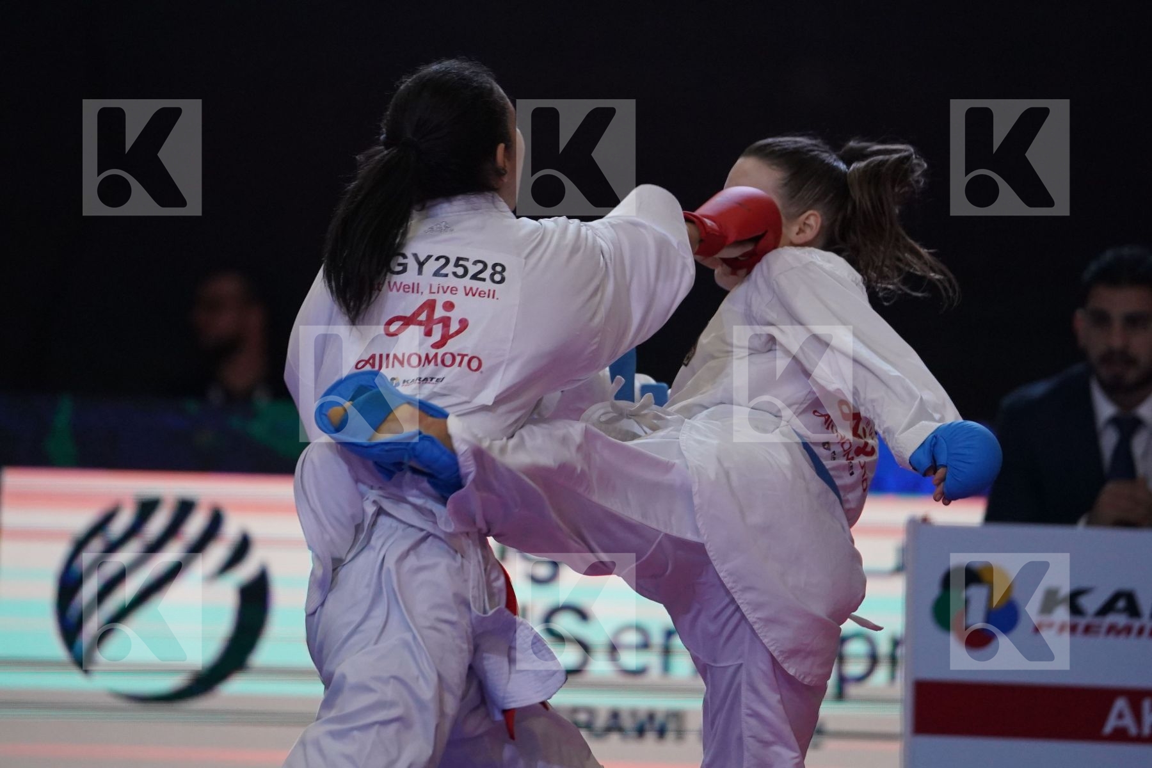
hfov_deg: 6.9
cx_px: 576
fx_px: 9599
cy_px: 384
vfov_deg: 4.6
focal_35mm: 300
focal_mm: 200
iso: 2500
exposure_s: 1/1000
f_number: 2.8
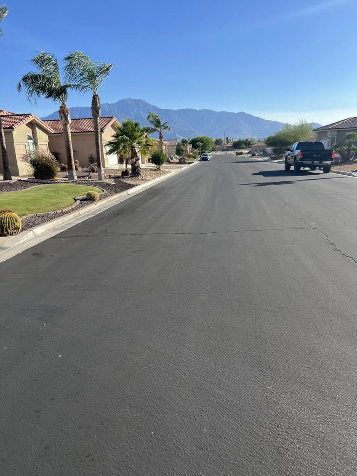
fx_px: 358
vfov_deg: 67.3
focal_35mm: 26
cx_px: 178
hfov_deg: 53.1
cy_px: 238
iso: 50
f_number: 1.5
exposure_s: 1/3165
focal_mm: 5.7
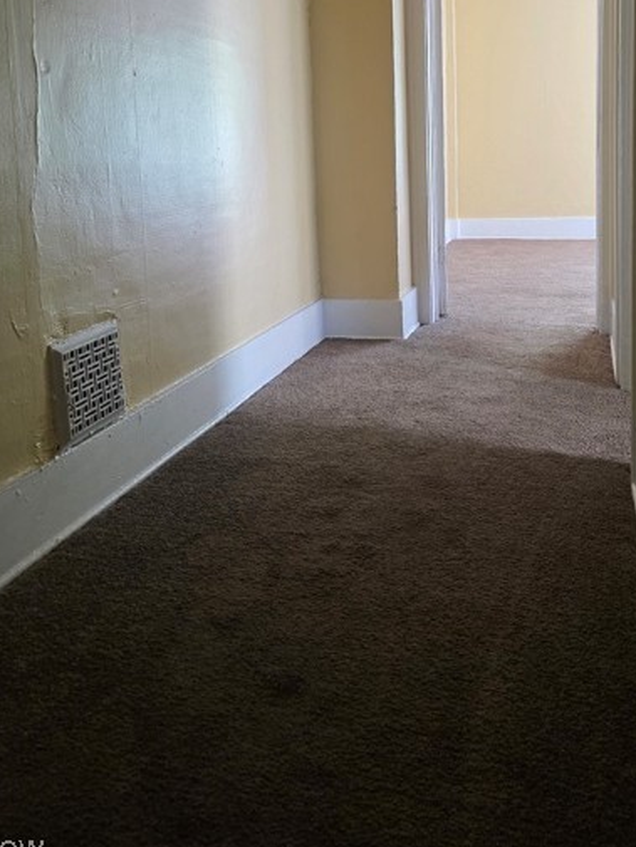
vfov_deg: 51.0
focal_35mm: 35
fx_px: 857
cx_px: 362
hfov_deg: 40.6
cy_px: 242
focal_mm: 6.3
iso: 400
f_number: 1.7
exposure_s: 1/120
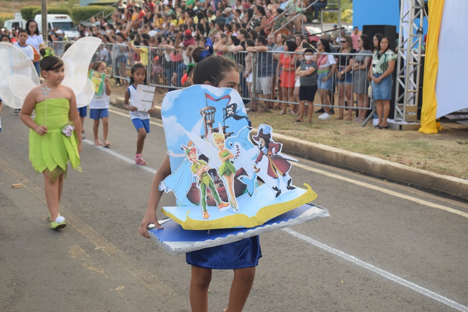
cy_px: 156
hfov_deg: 33.4
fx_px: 780
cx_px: 234
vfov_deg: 22.6
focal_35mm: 60
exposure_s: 1/160
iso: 400
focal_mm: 40
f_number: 6.3
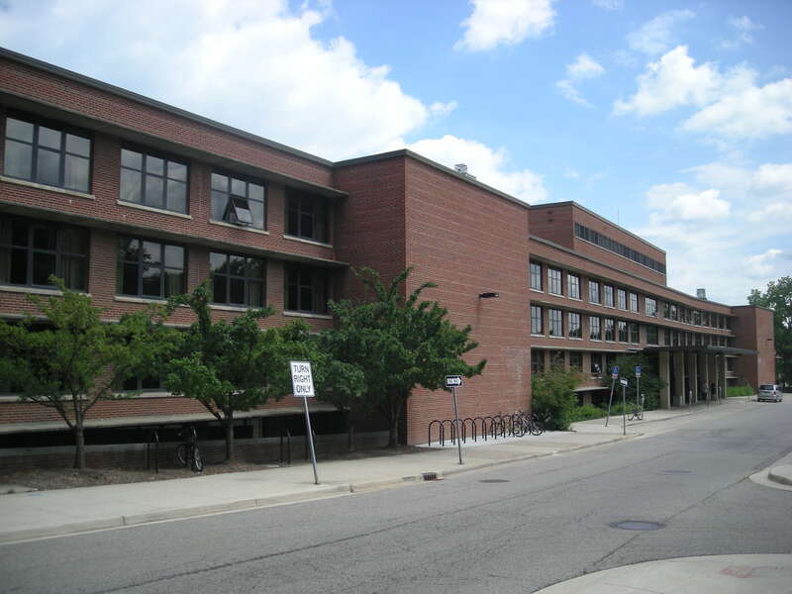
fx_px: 801
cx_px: 396
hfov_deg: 52.6
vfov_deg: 40.7
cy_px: 297
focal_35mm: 35
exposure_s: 1/192
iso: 50
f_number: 5.7
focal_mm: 5.7
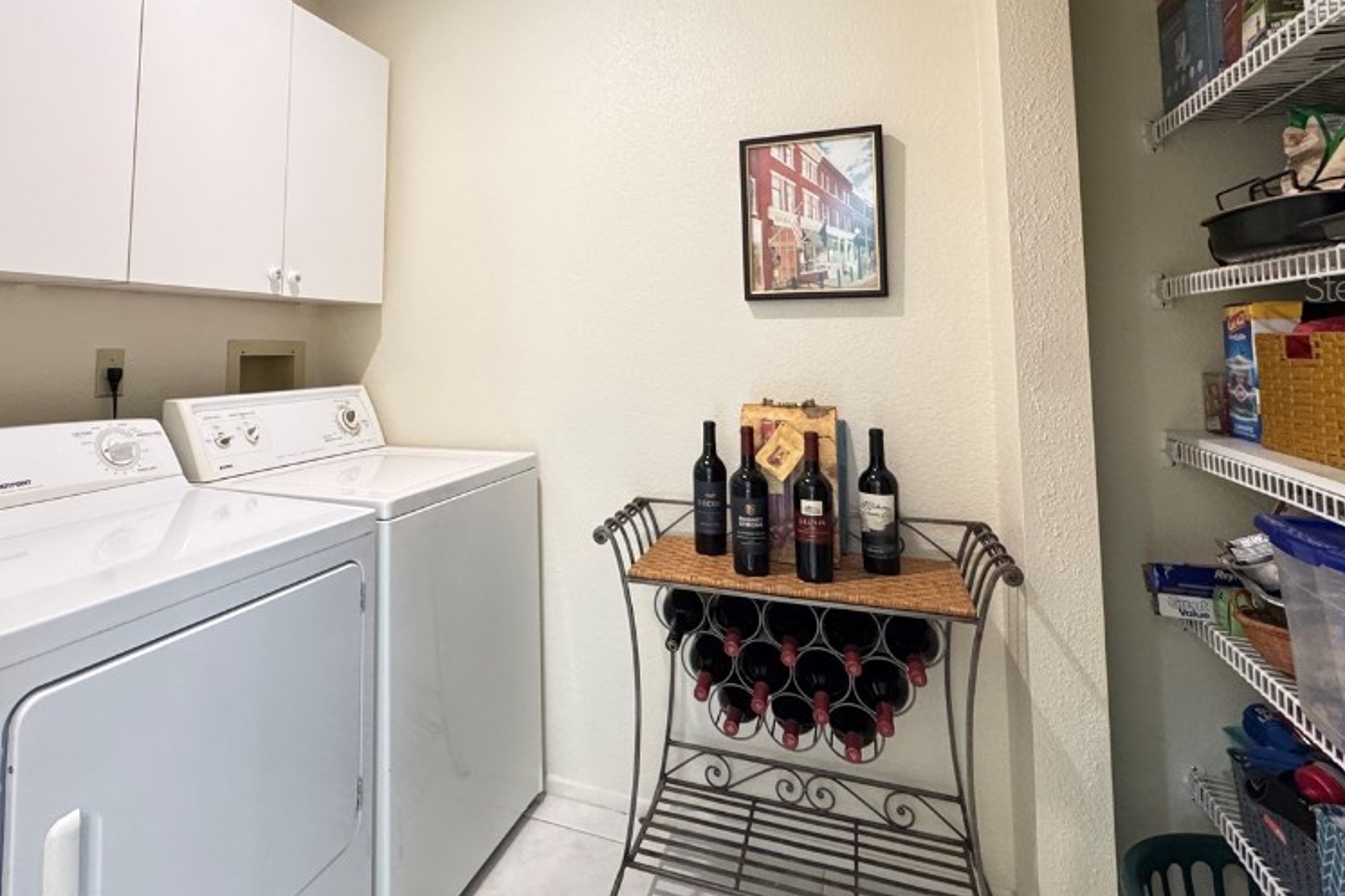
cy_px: 287
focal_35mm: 20
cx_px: 552
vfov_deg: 60.2
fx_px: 747
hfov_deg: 83.2
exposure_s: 1/60
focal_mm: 2.22
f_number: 2.2
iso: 400
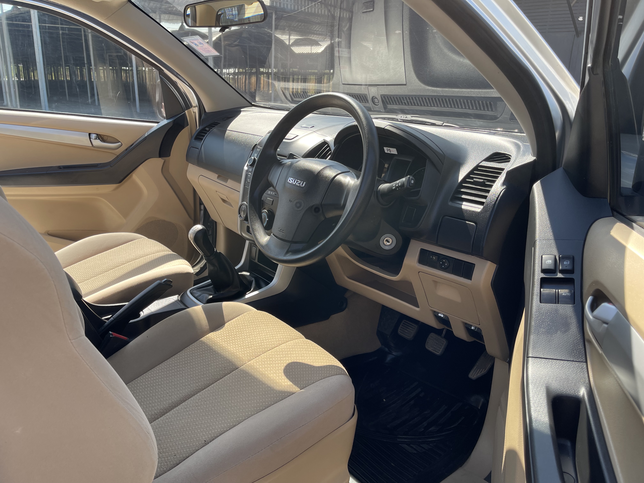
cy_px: 242
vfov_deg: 53.1
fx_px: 484
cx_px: 322
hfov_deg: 67.3
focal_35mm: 26
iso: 32
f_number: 1.6
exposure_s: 1/569
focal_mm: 5.1
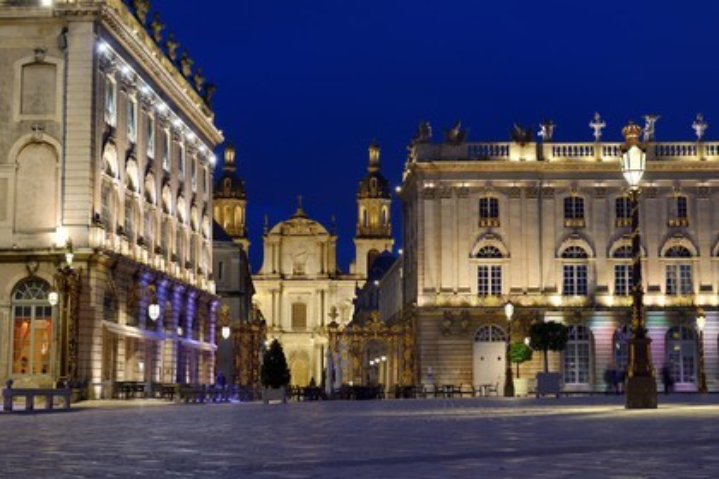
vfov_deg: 23.4
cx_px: 360
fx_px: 1158
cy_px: 240
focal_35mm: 58
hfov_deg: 34.5
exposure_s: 1/3.33
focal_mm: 58
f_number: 5
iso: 400
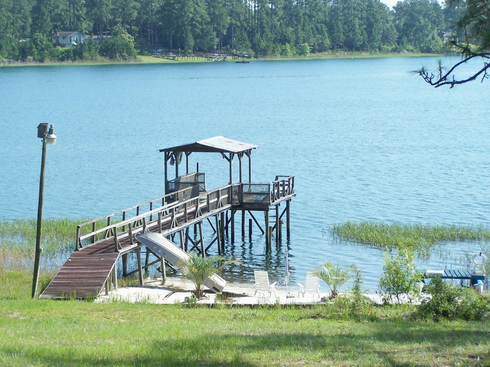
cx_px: 245
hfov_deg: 18.7
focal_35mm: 105
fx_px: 1486
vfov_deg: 14.1
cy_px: 184
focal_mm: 17.5
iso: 80
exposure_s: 1/1000
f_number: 3.2
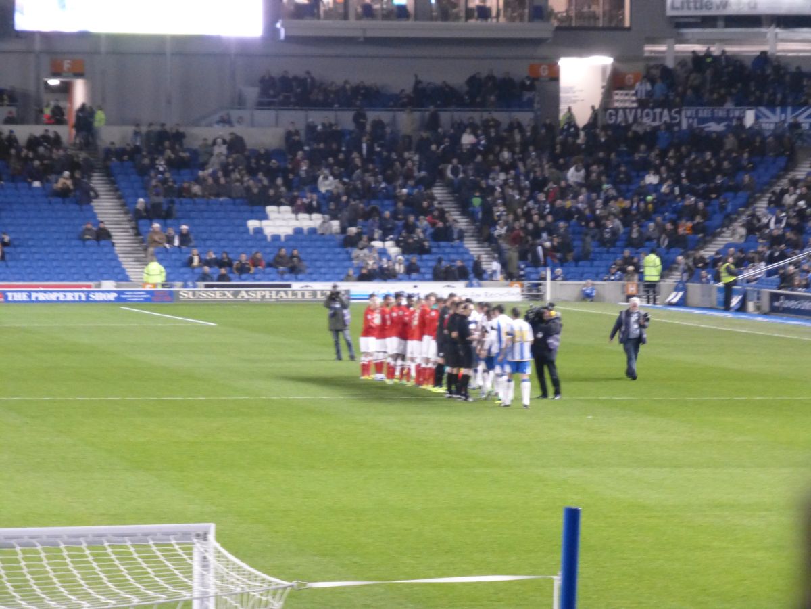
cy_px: 304
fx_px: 4123
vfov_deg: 8.4
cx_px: 406
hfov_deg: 11.2
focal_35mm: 176
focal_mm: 31.3
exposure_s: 1/20
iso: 800
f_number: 5.4
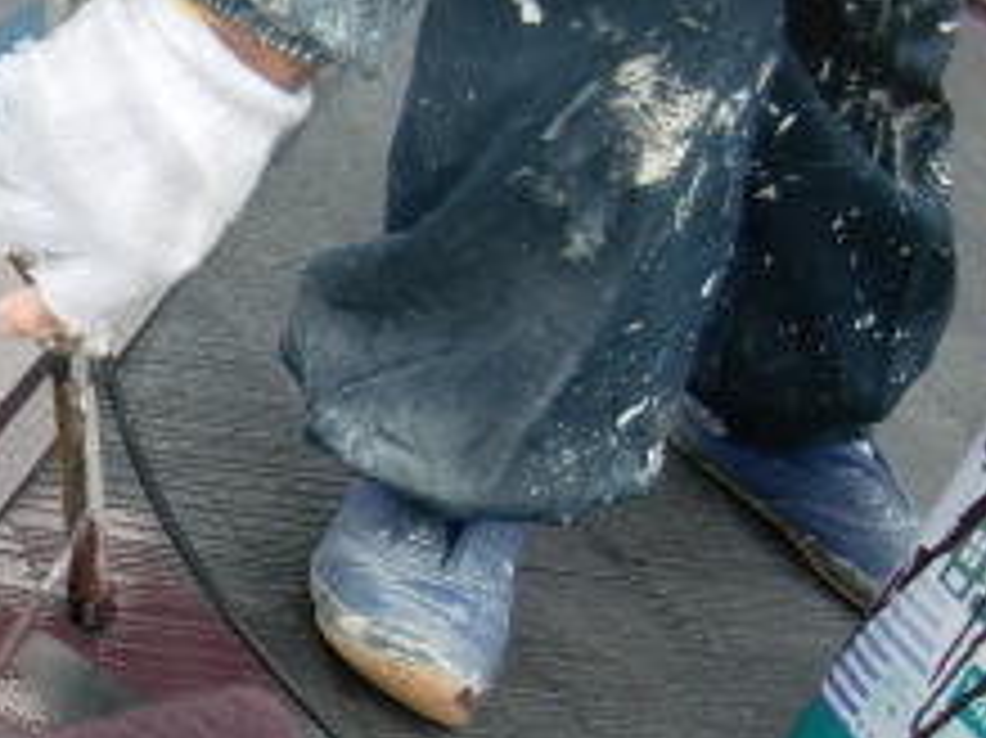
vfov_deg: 13.2
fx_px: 3160
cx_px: -450
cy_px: 639
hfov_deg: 16.3
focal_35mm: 111
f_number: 3.9
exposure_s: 1/60
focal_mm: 6.66
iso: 64
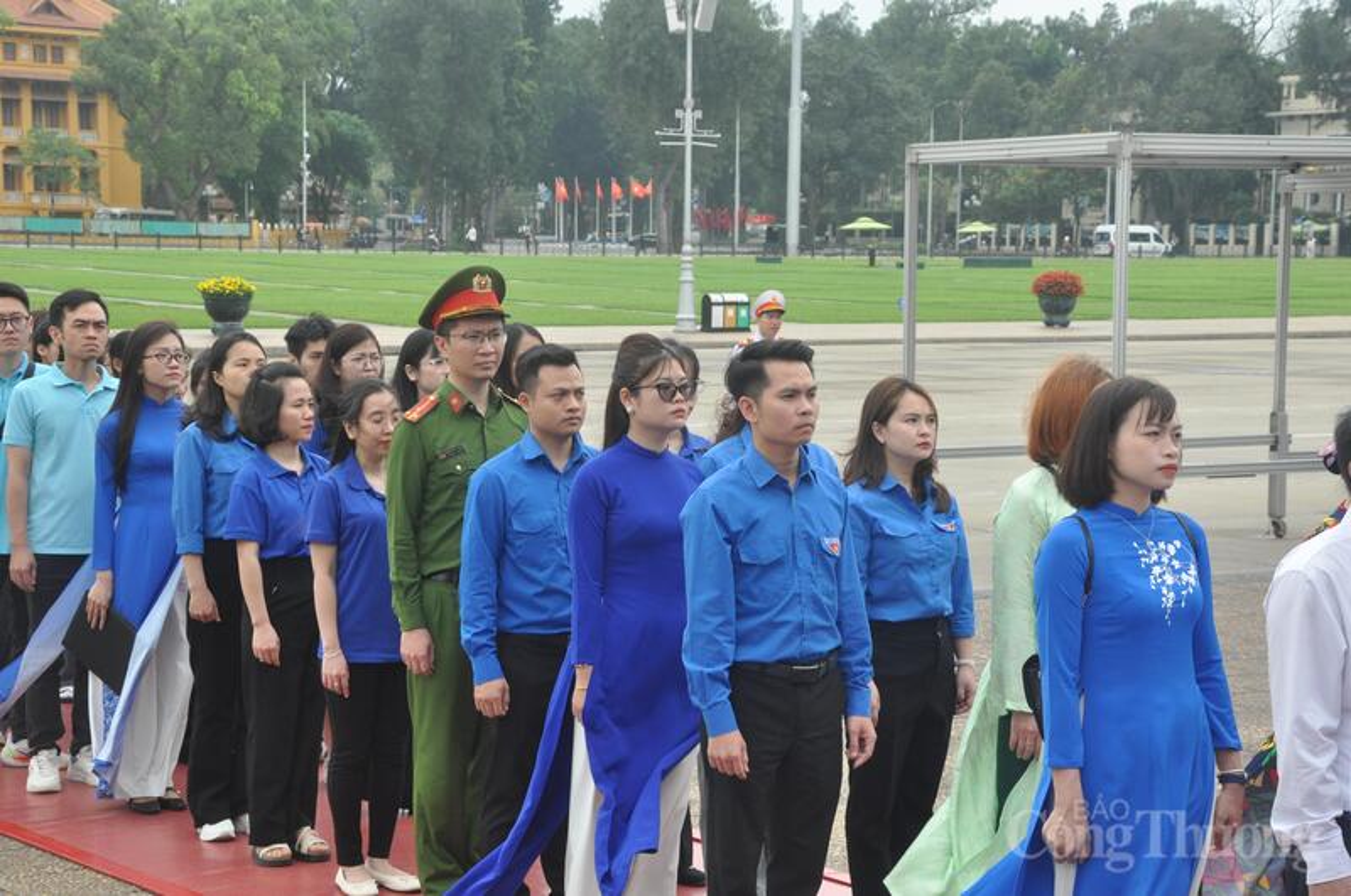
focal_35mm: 78
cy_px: 448
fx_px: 2923
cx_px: 676
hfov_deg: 26.0
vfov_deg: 17.4
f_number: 10
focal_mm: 52
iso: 800
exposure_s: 1/250
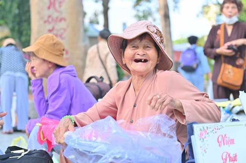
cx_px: 123
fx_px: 478
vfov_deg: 19.4
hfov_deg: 28.9
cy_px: 82
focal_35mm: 70
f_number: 3.5
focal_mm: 70
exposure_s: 1/250
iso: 200
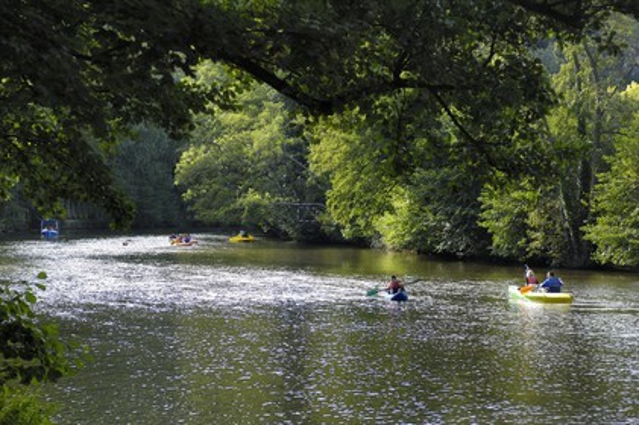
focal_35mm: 90
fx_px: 1596
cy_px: 212
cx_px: 320
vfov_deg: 15.2
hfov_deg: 22.6
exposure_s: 1/160
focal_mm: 60
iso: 100
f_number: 3.8
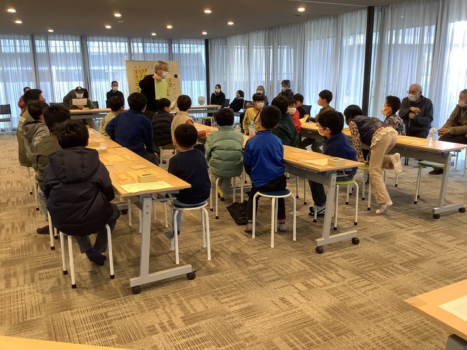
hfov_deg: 58.4
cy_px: 175
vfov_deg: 45.4
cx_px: 234
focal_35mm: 31
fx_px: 418
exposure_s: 1/50
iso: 64
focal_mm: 3.3
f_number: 2.4
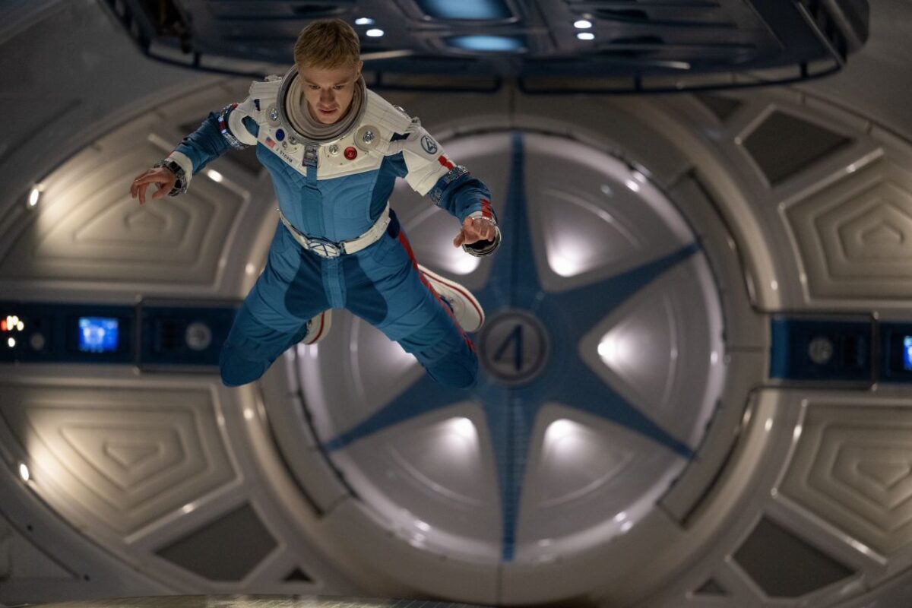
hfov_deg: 15.2
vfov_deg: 10.2
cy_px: 304
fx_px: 3420
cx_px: 456
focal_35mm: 135
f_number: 2.8
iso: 3200
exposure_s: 1/160
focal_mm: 135
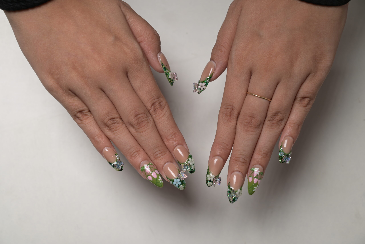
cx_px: 182
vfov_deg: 19.5
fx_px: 710
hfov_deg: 28.8
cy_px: 122
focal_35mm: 70
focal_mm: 70
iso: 100
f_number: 6.3
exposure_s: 1/160
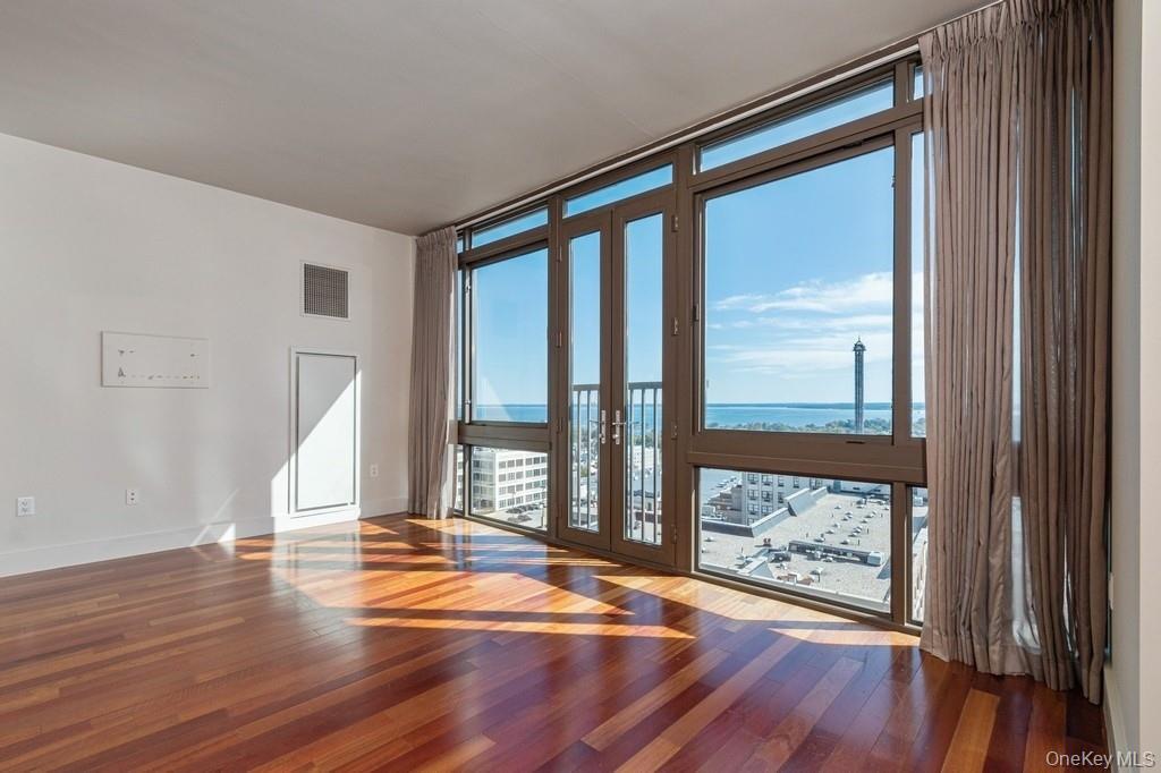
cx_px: 580
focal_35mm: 15
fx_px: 484
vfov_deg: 77.3
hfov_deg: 100.4
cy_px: 386
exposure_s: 1/100
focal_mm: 10
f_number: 10
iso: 200
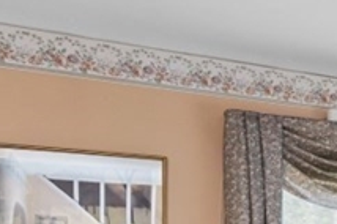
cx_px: 627
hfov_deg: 20.2
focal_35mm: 67
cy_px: 305
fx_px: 626
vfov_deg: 18.6
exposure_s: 1/100
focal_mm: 14
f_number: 5.6
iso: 400
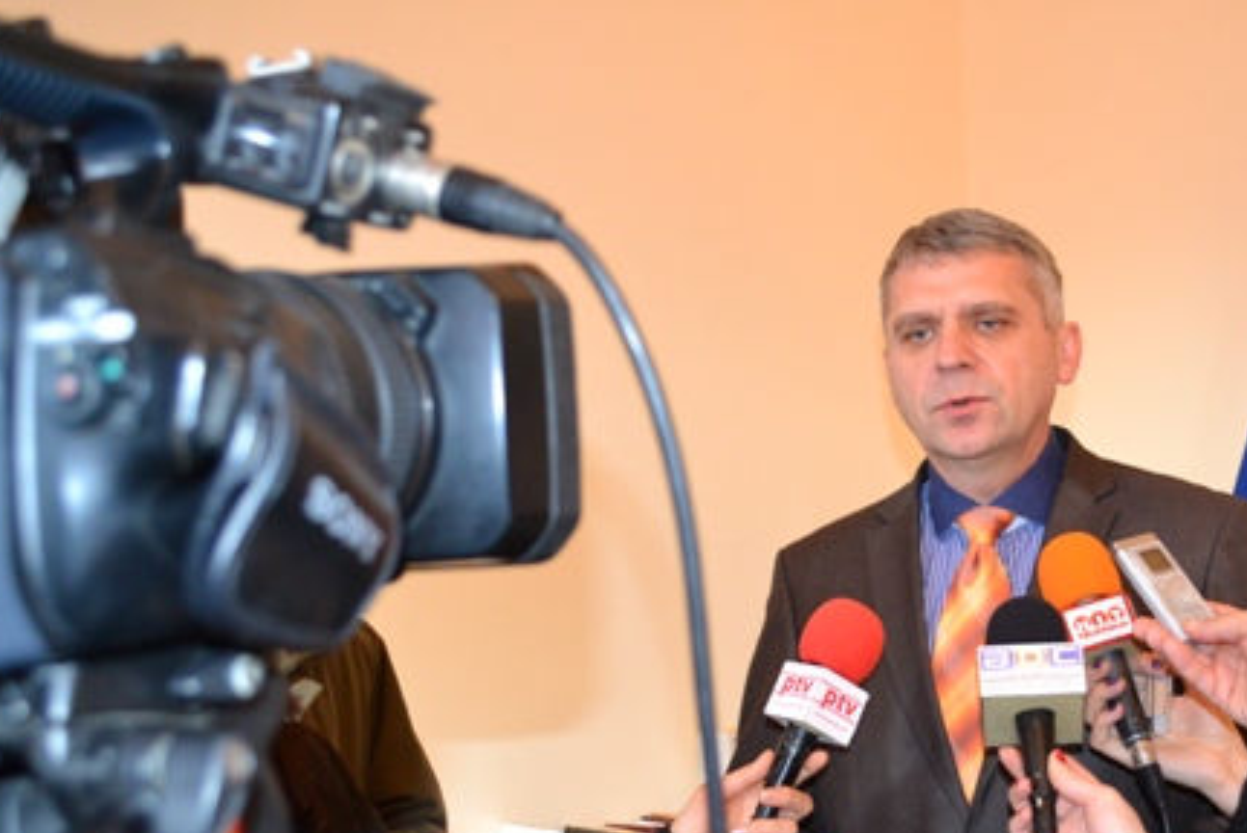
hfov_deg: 39.9
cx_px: 813
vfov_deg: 27.4
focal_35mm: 49
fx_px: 1698
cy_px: 545
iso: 1400
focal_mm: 22
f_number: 4
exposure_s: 1/60
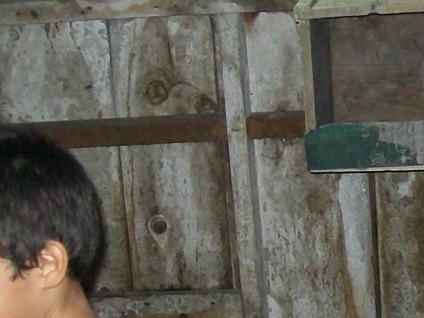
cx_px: 511
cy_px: 252
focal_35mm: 121
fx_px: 1482
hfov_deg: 15.7
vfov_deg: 12.2
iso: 160
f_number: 2.7
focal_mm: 6
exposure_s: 1/60
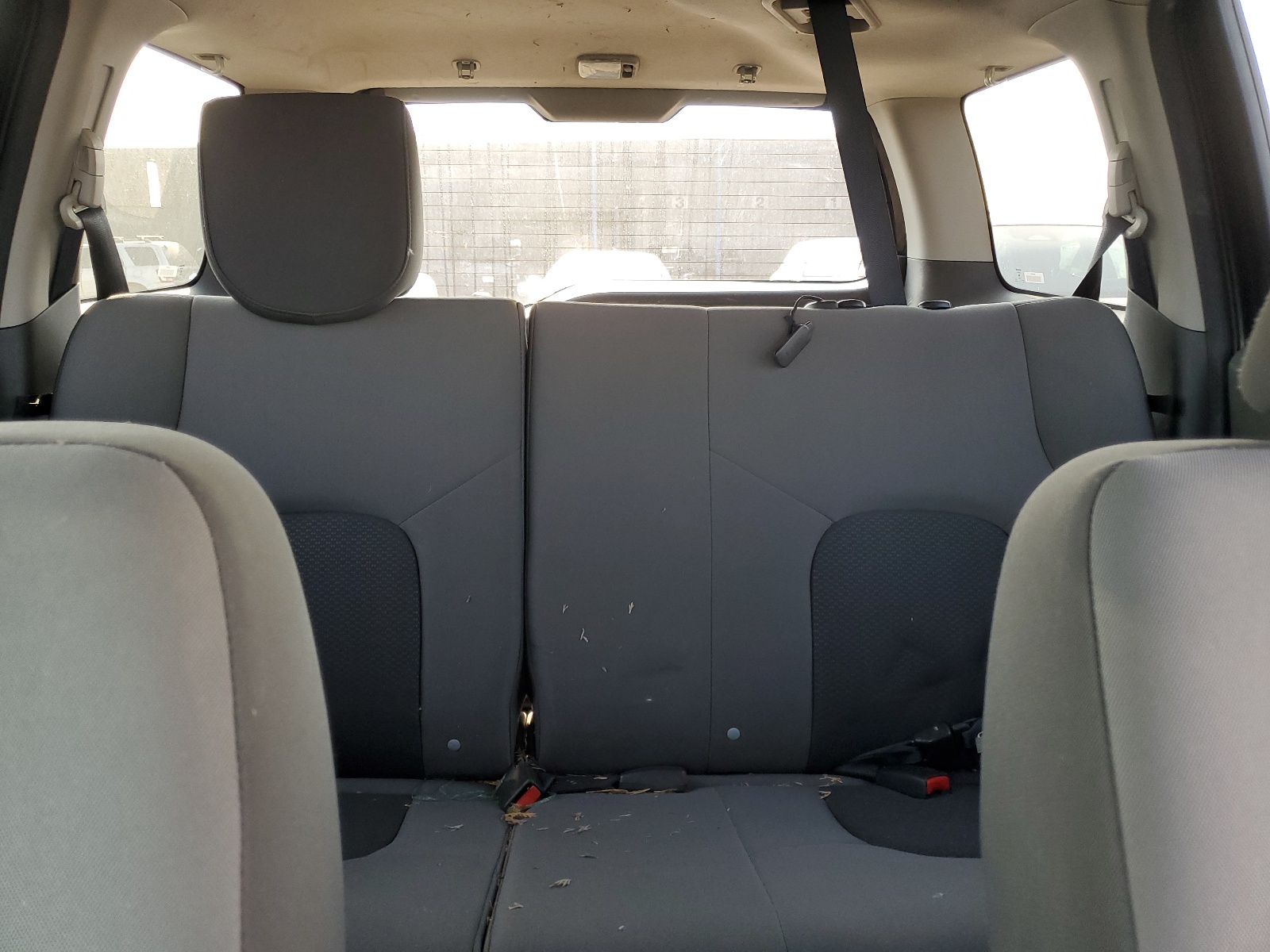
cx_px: 635
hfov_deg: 67.3
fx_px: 954
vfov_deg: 53.1
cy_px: 476
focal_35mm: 26
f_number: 1.5
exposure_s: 1/120
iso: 78
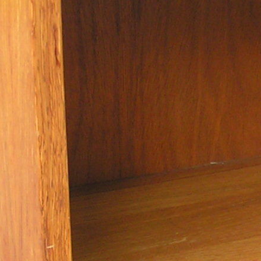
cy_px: 152
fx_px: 1331
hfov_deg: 11.0
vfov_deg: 11.2
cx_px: 318
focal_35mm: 156
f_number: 2.8
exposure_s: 1/100
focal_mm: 5.8
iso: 50
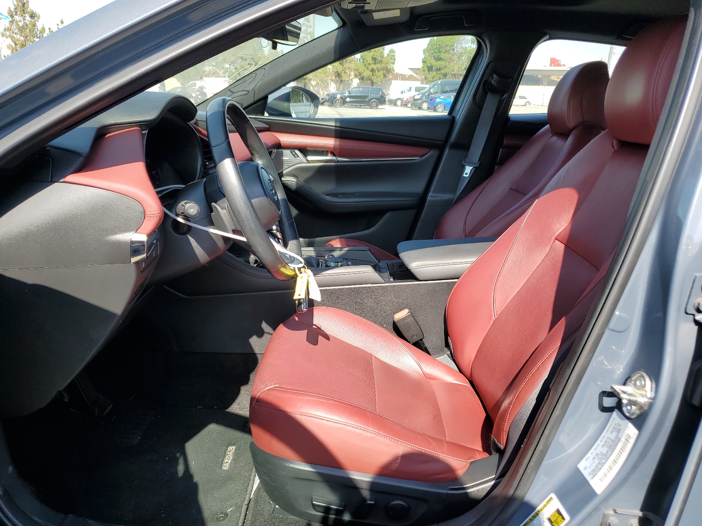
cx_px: 351
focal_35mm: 26
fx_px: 527
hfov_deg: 67.3
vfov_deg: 53.1
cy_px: 263
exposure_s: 1/714
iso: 50
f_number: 1.5
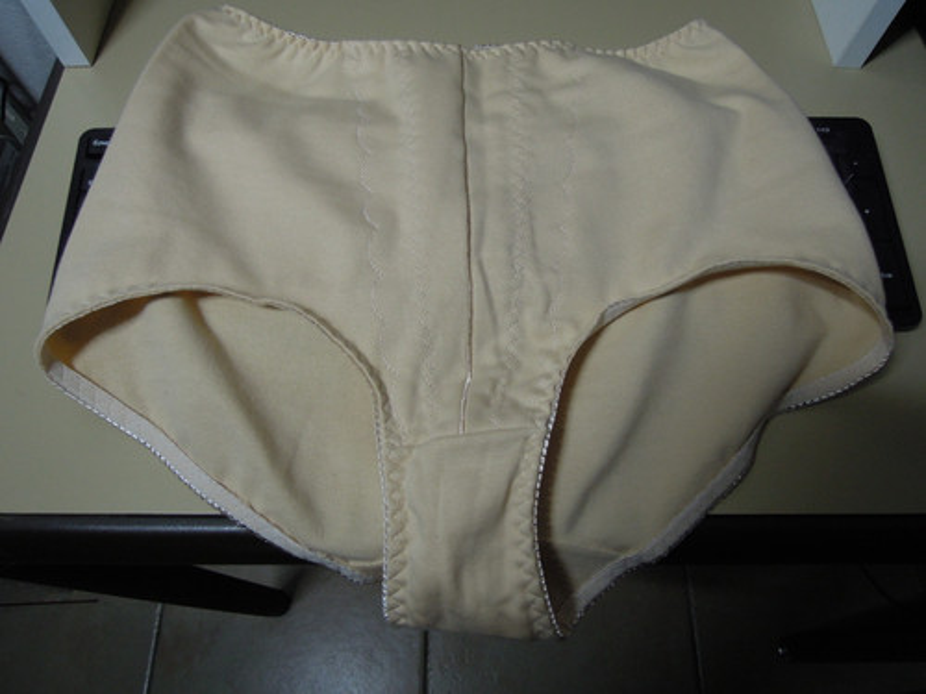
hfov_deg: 71.6
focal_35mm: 24
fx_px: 642
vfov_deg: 56.8
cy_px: 347
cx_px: 463
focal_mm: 4.3
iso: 320
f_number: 2.8
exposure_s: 1/30
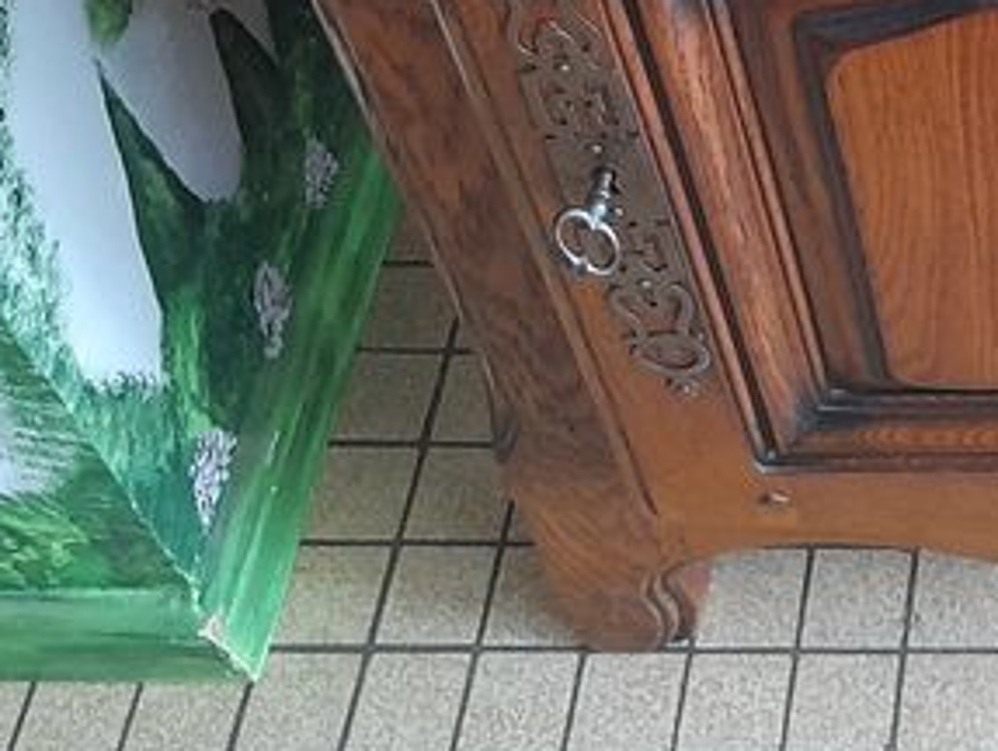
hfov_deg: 20.7
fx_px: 2511
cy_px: -435
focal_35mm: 87
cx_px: 1255
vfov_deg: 15.5
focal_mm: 4.6
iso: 400
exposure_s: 1/33
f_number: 2
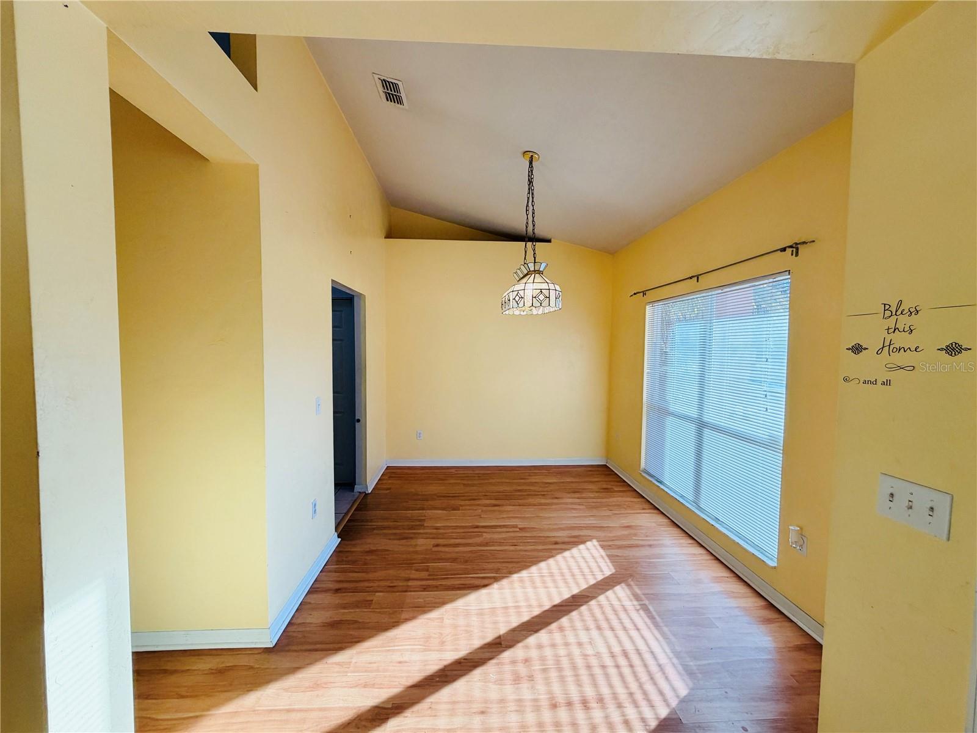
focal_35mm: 14
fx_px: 395
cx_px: 488
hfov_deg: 102.1
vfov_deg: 85.7
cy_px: 366
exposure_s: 1/137
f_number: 2.2
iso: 50
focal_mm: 2.22
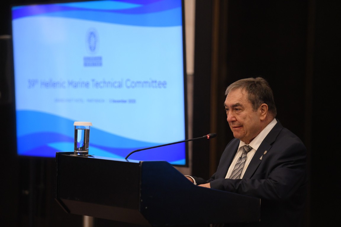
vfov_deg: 8.9
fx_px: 1468
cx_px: 170
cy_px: 114
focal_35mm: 155
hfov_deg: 13.2
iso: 4000
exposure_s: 1/400
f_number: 2.8
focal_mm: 155
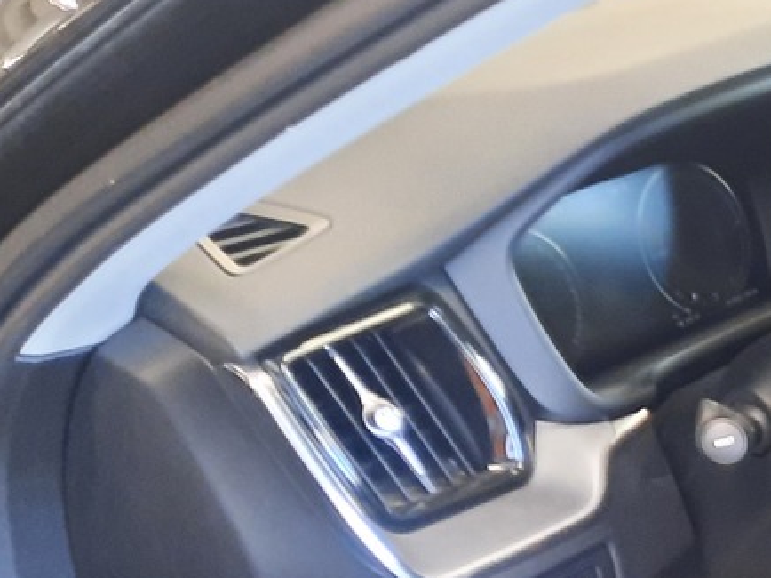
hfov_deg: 20.0
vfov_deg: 16.8
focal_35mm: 83
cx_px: 1192
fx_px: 1848
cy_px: 740
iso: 500
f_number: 2
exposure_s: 1/24
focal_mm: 4.6
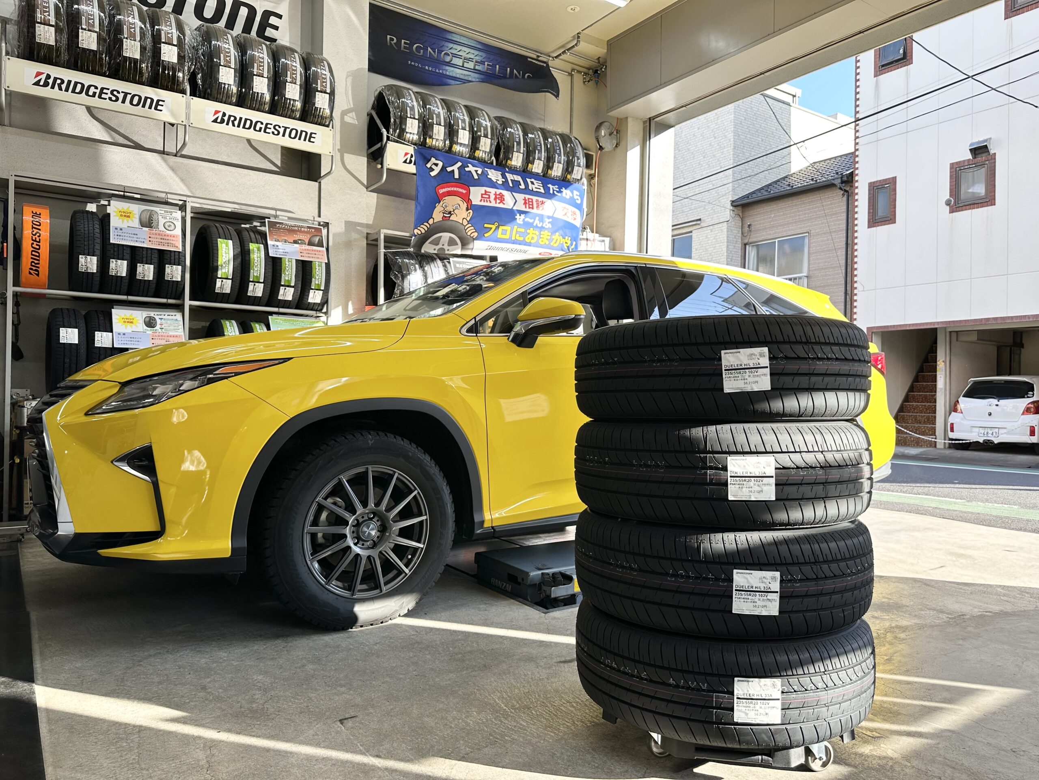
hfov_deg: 71.6
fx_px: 720
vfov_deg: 56.8
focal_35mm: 24
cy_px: 390
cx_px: 520
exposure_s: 1/356
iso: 80
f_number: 1.78
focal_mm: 6.86
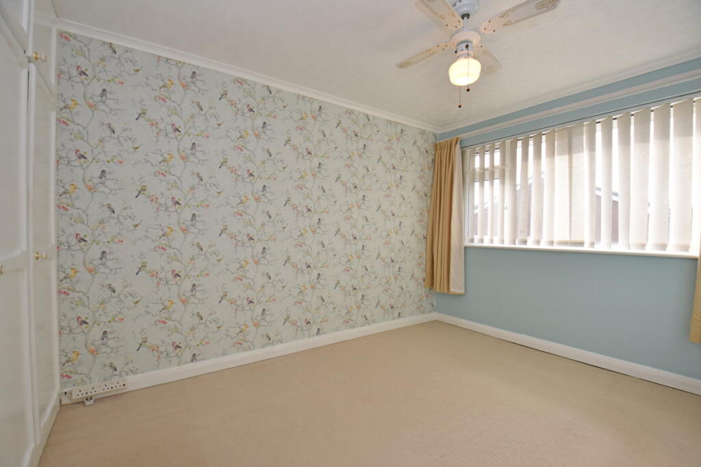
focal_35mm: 15
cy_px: 234
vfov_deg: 77.3
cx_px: 350
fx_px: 292
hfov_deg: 100.4
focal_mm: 10
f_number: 5
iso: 250
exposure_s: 1/200
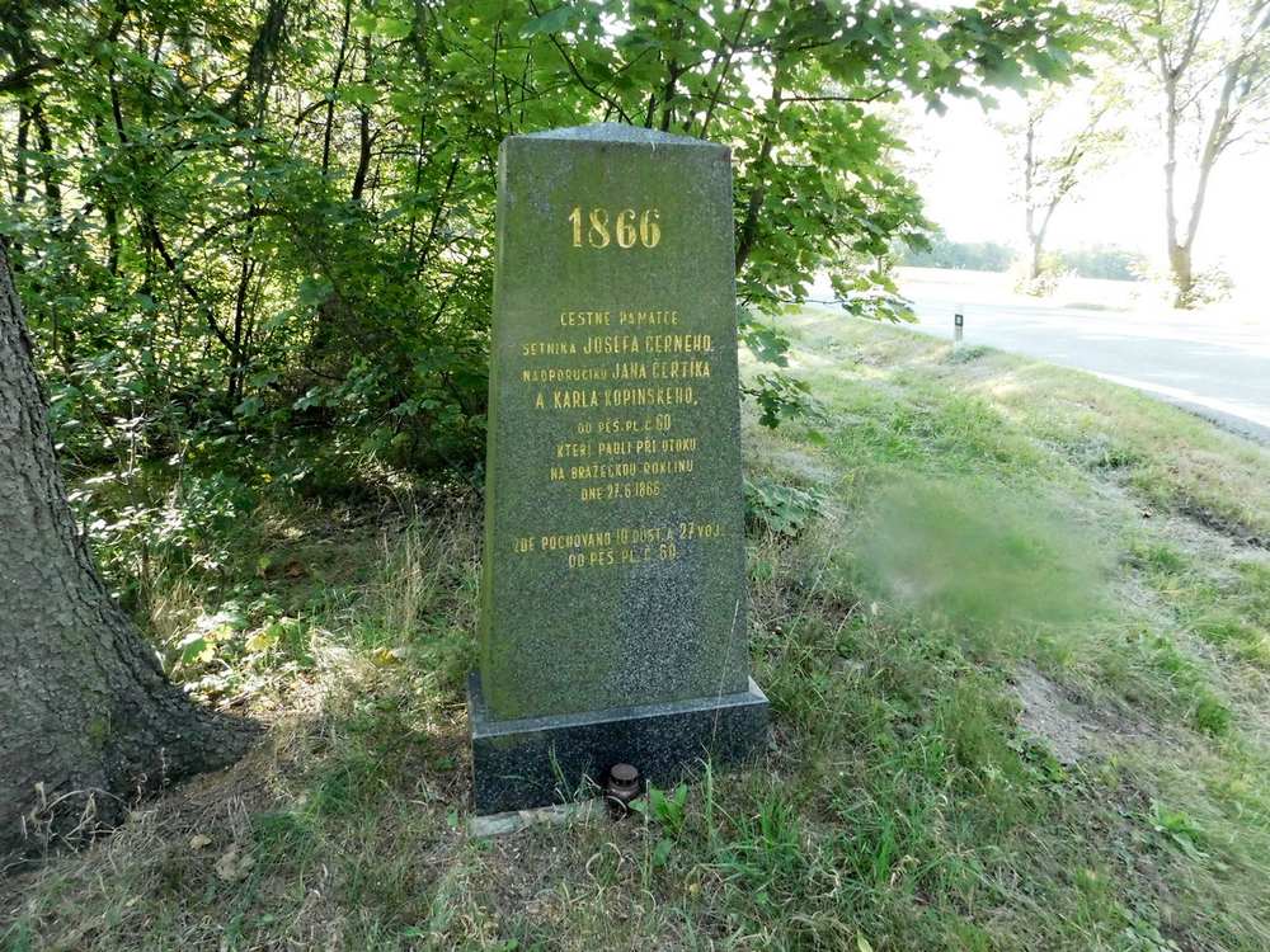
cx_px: 635
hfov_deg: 73.9
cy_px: 476
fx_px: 844
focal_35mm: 23
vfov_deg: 58.9
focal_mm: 4
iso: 800
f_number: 3
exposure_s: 1/400
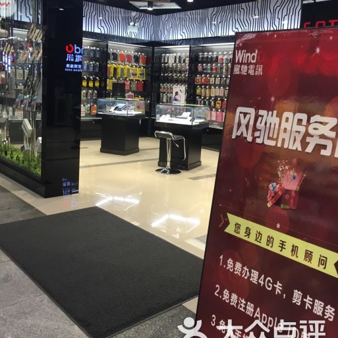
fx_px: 387
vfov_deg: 47.0
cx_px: 170
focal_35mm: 35
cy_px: 136
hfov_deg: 47.2
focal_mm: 4.15
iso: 40
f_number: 2.2
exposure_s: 1/33
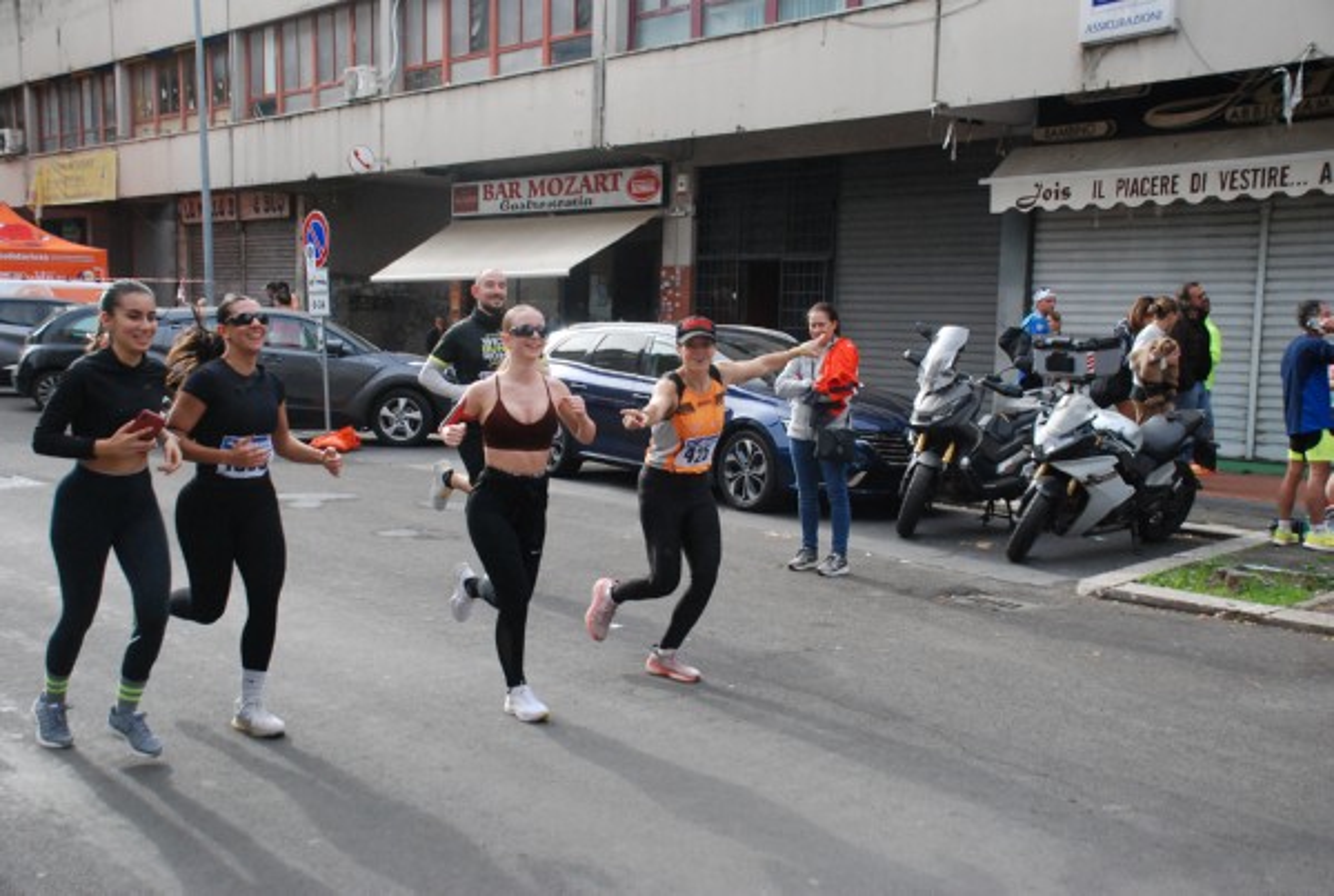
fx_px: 1560
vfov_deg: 32.0
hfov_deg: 46.3
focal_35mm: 42
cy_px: 448
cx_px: 667
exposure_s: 1/1000
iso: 1000
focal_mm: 28
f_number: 4.5
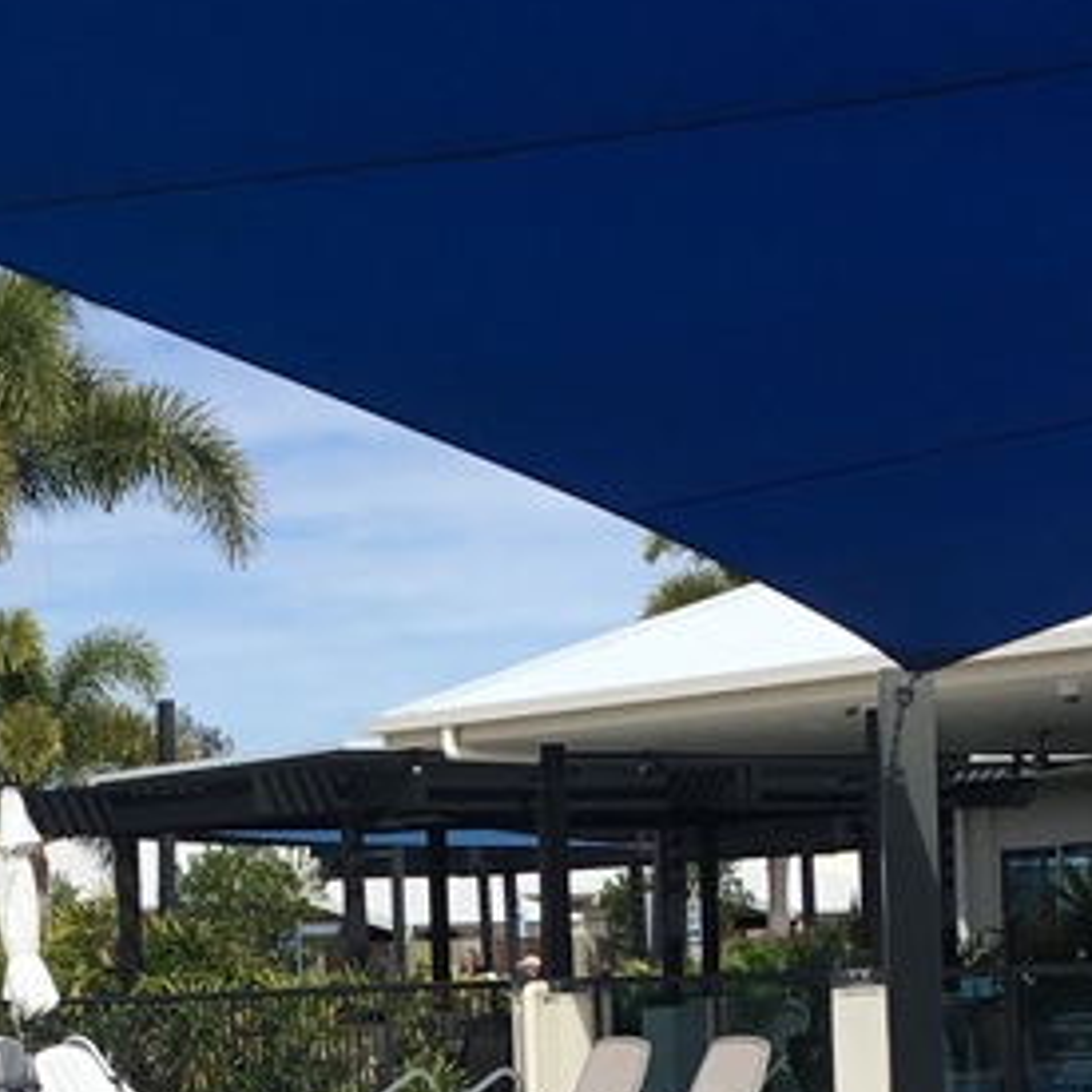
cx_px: 433
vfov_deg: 16.4
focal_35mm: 102
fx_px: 3640
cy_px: 1275
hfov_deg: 17.0
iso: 25
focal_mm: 3.3
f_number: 2.4
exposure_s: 1/1481
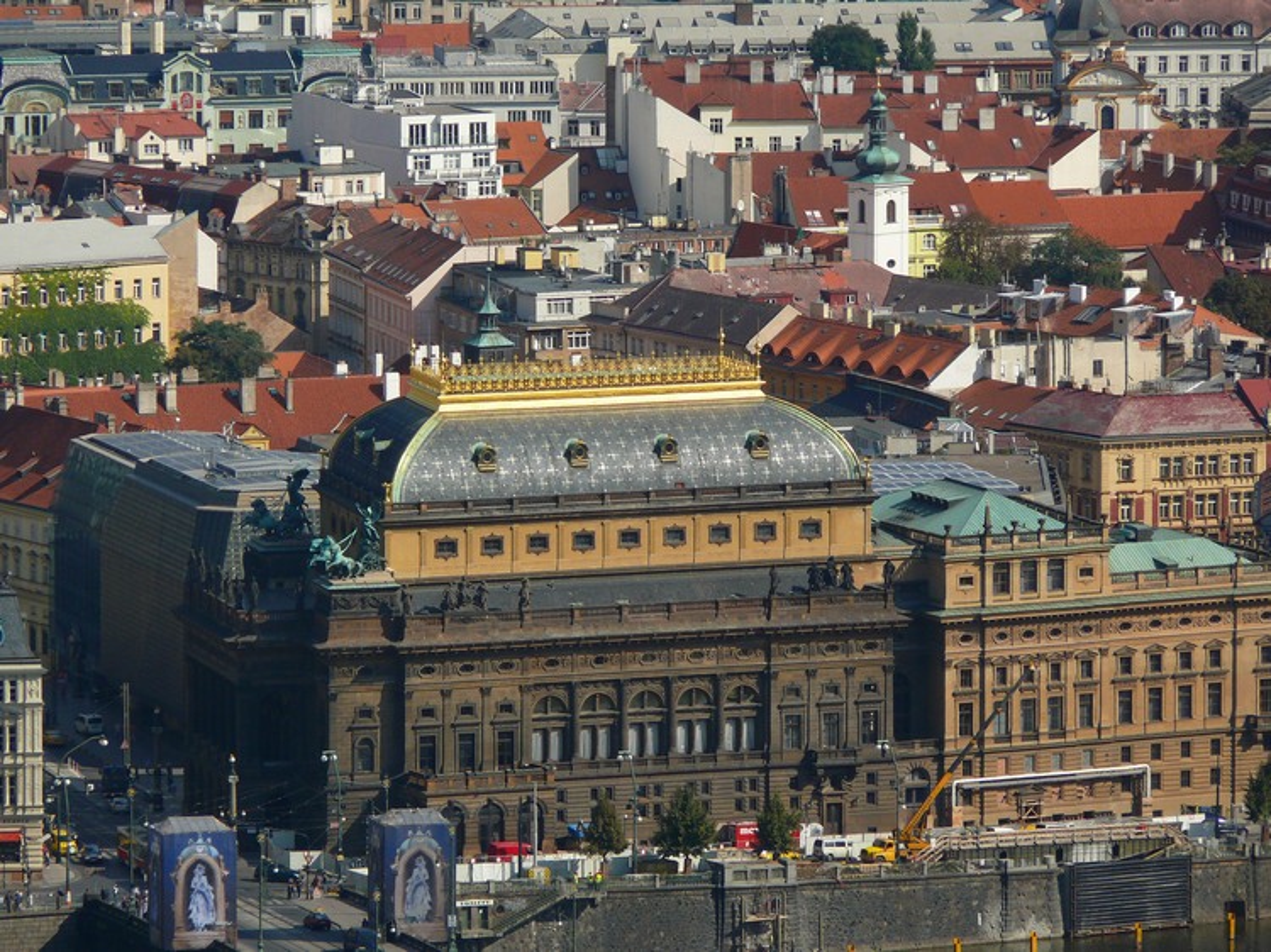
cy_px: 476
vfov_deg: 3.5
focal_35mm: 420
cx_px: 636
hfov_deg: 4.7
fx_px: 15416
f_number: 5.6
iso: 100
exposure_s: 1/250
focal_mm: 88.8
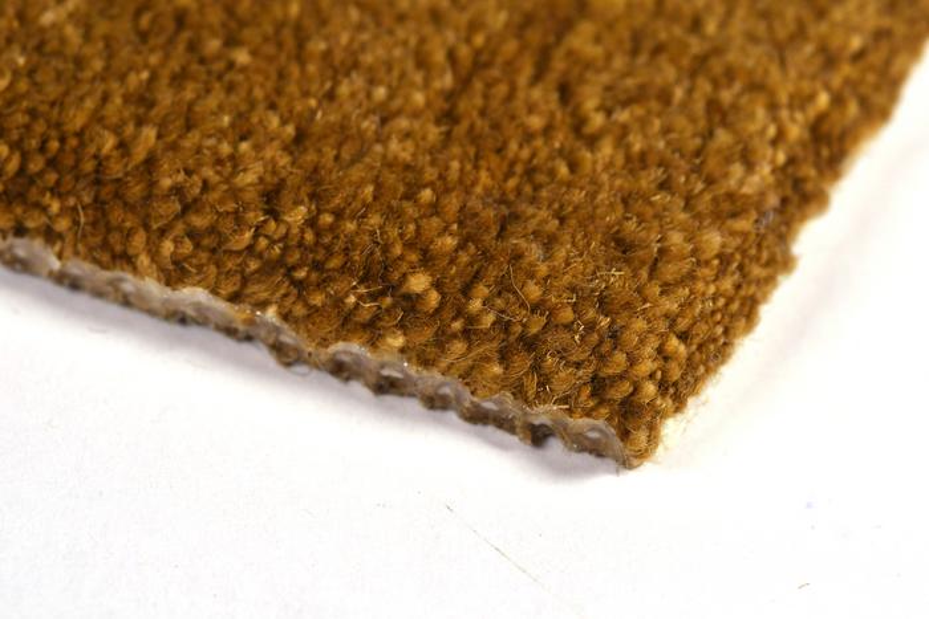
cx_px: 464
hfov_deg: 13.0
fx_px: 4065
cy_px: 310
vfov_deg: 8.7
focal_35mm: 158
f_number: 11
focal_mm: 105
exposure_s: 1/100
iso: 320
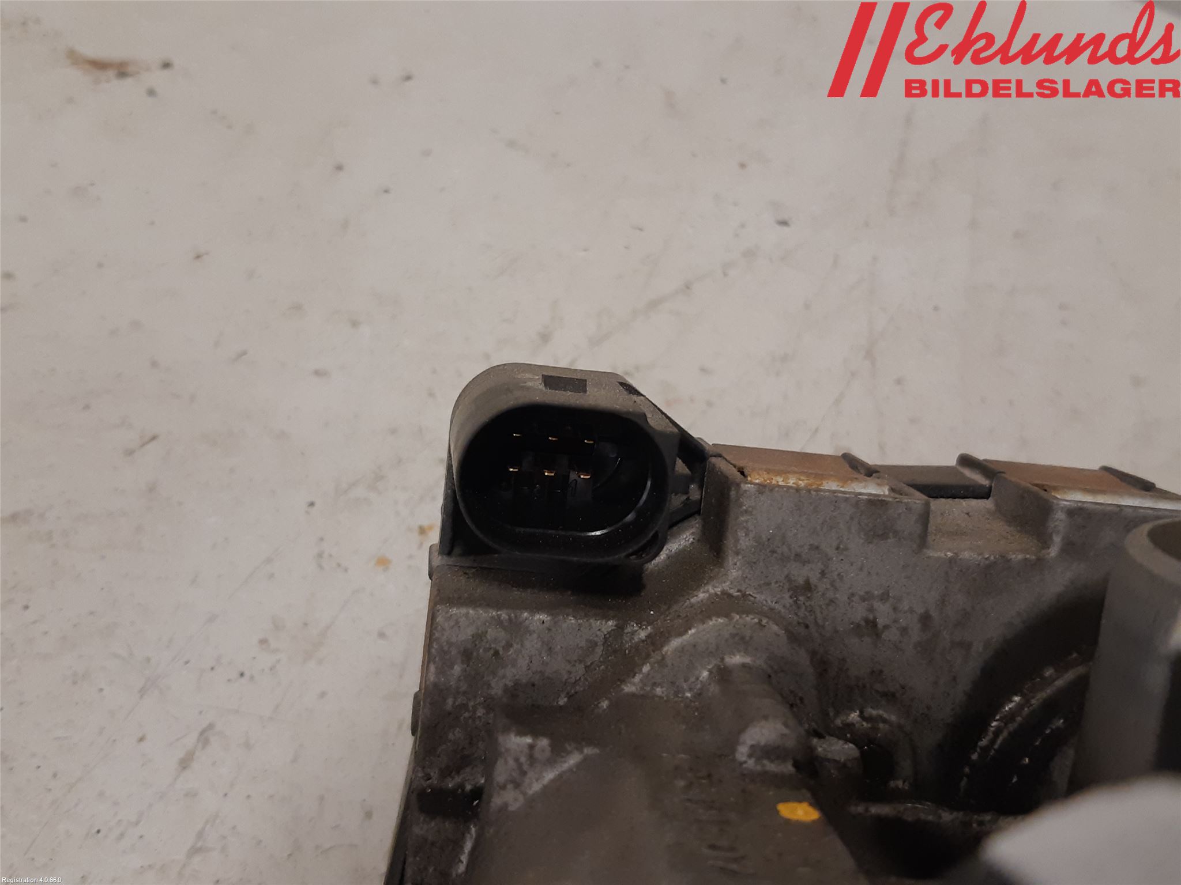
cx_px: 590
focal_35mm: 26
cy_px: 442
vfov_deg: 53.1
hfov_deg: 67.3
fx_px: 887
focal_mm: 3.93
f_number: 1.7
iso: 160
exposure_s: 1/50
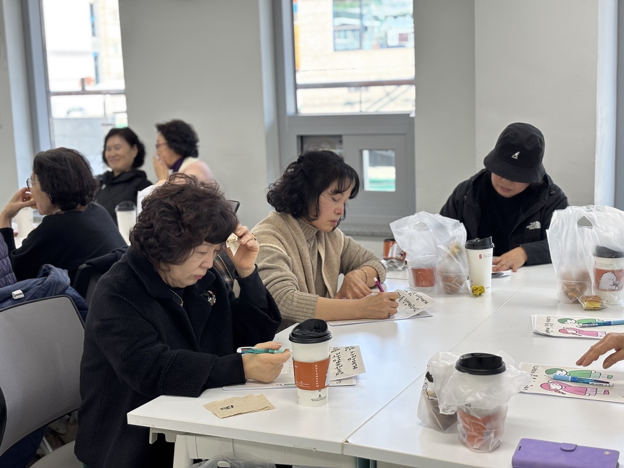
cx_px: 312
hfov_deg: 36.8
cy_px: 234
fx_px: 937
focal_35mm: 52
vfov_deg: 28.0
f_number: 1.6
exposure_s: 1/120
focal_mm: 5.96
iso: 40
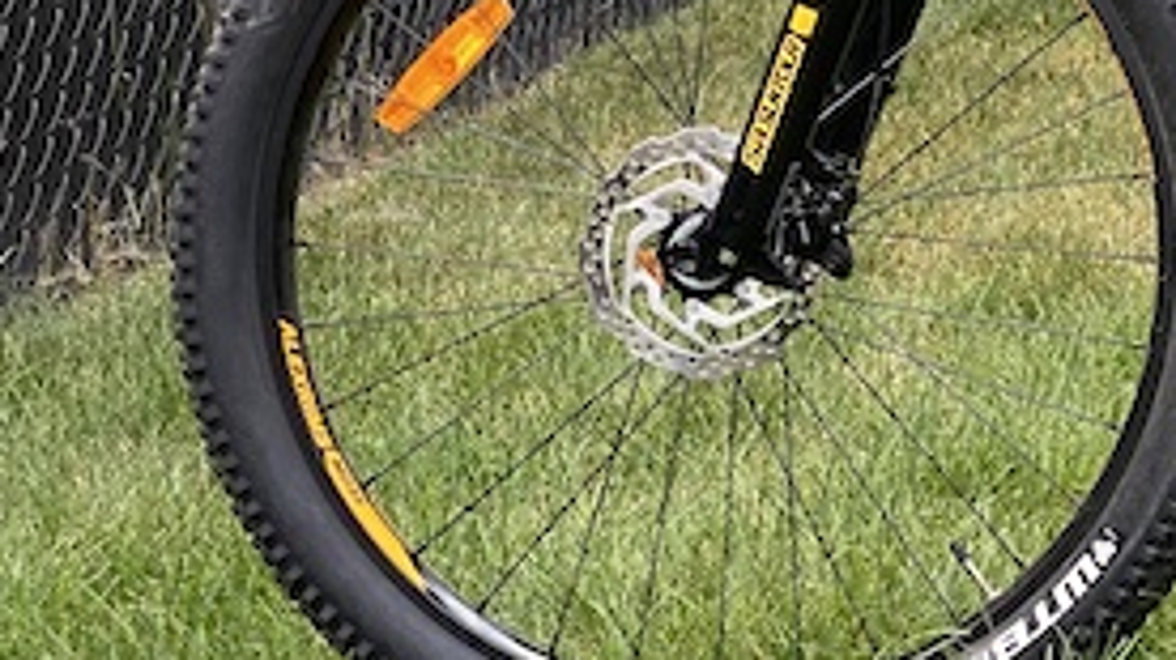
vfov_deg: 7.4
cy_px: 149
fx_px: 5112
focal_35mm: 164
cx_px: 1653
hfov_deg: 12.6
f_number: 2
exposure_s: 1/122
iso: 32
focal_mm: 6
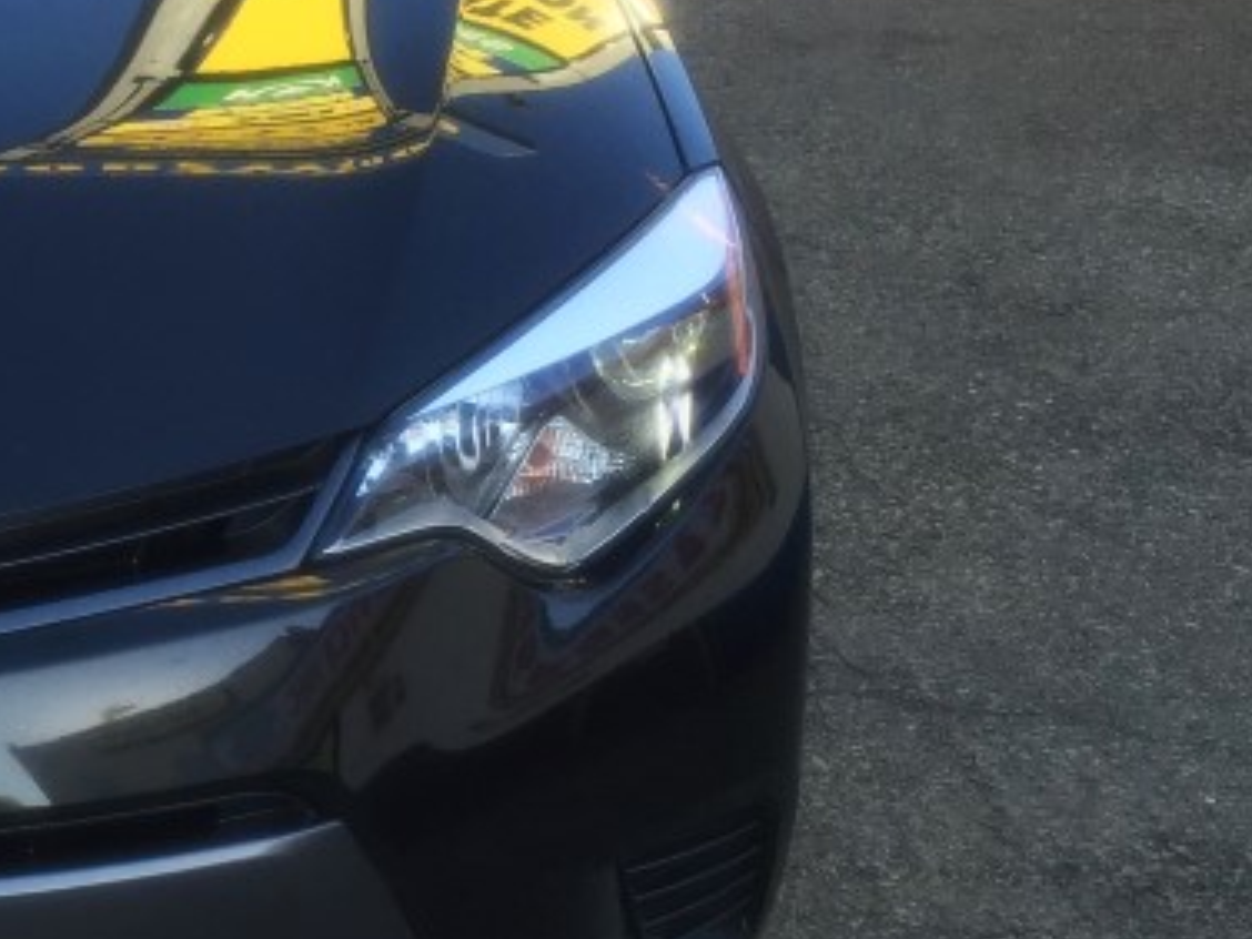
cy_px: 376
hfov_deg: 22.3
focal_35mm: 79
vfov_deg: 18.6
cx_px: -340
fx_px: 2857
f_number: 2.2
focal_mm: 4.15
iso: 32
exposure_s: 1/278
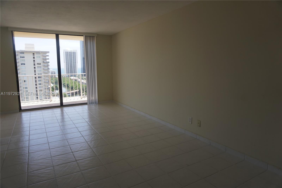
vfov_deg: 53.2
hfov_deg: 73.7
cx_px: 141
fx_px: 188
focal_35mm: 24
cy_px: 94
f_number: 4.5
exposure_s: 1/160
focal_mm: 16
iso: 100
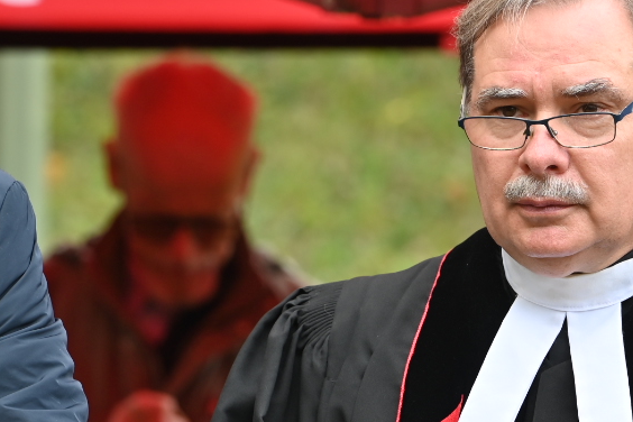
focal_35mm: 517
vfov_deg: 2.7
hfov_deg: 4.0
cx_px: 582
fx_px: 9090
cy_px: 423
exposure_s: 1/125
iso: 100
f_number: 4.5
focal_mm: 180
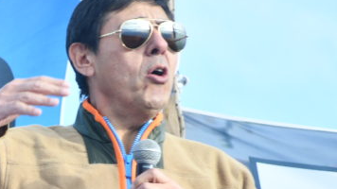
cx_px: -71
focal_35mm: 563
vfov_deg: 2.2
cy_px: 197
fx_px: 5029
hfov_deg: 3.8
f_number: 5.6
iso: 200
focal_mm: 125
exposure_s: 1/250
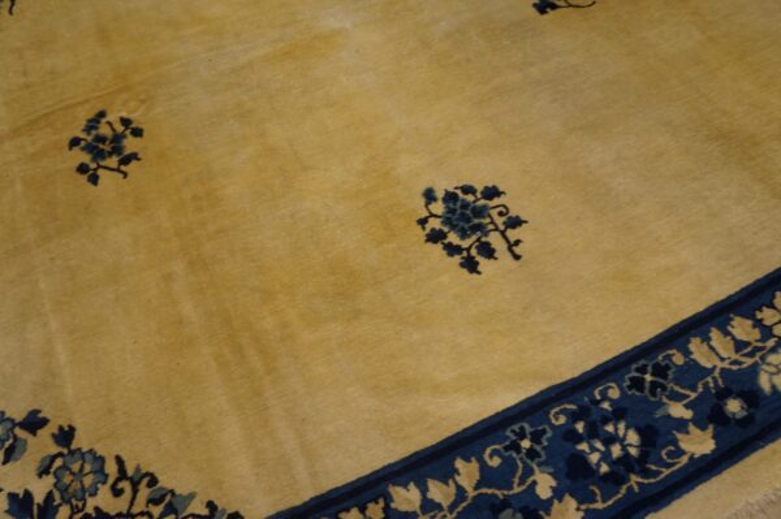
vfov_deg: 43.5
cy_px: 260
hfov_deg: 62.0
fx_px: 650
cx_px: 390
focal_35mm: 30
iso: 500
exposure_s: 1/60
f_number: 4
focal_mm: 20
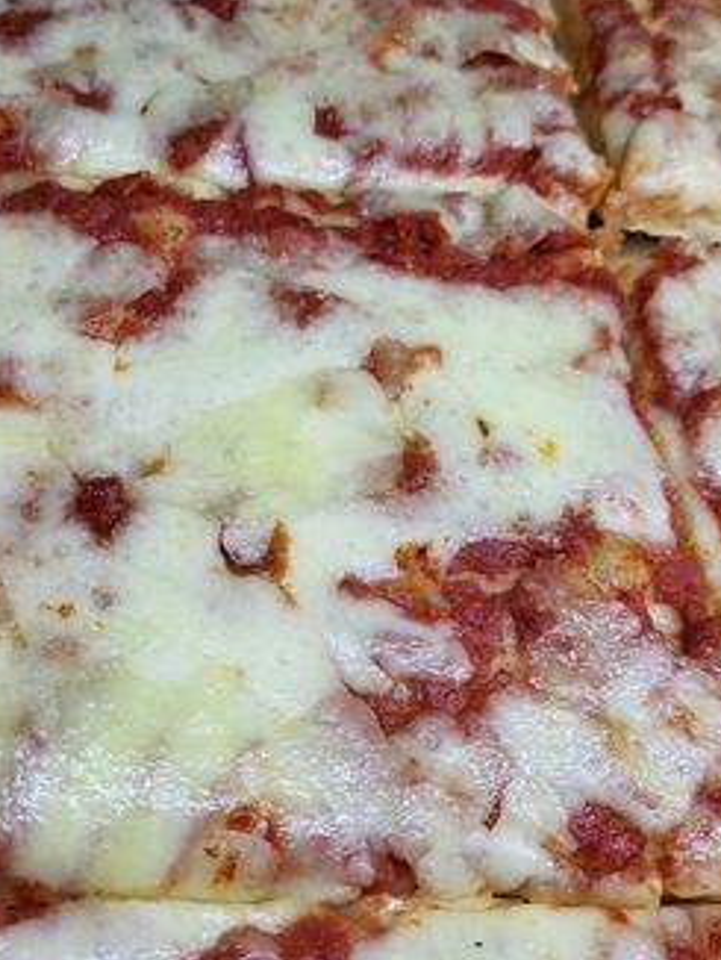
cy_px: 507
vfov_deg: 53.9
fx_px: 943
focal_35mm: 34
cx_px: 297
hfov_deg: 41.7
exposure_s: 1/100
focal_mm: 5.4
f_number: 1.8
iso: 50
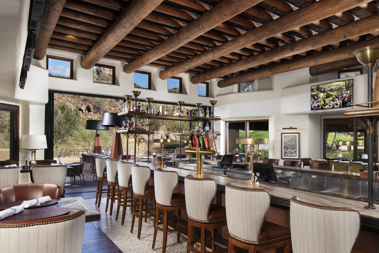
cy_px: 142
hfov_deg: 69.3
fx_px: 274
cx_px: 202
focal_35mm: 26
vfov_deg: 49.4
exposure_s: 1/8
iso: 125
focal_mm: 20
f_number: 11
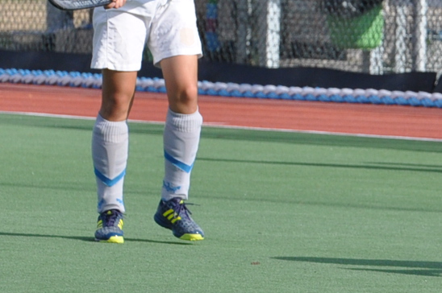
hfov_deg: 3.1
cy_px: 155
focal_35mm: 657
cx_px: 774
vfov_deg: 2.1
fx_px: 8057
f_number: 6.3
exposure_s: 1/1600
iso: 400
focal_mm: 112
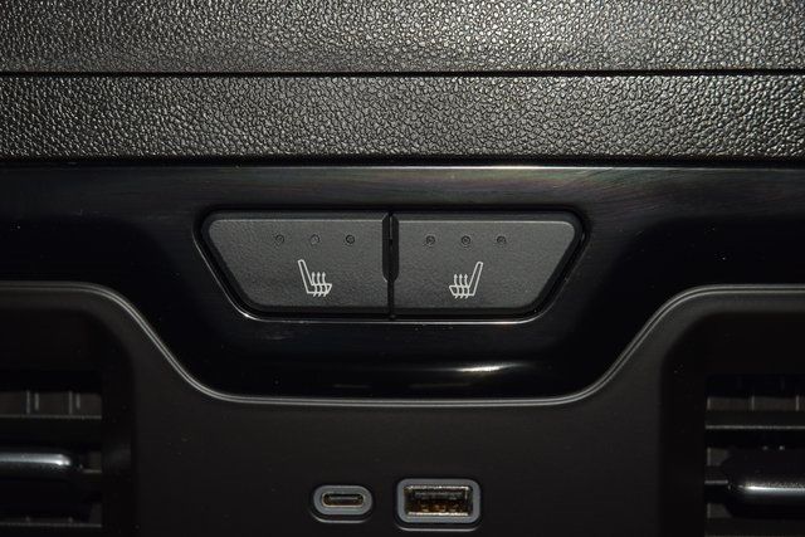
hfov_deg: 19.5
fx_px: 2348
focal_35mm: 105
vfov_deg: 13.0
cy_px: 268
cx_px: 402
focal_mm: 70
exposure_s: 1/125
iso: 100
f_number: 8
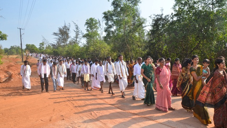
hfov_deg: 37.5
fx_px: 334
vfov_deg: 21.6
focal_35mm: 56
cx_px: 113
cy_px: 53
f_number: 18
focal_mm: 35
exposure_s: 1/125
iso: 250
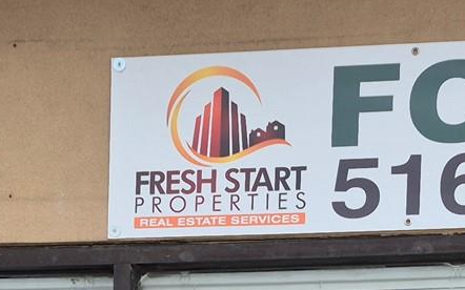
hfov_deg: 18.4
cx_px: 227
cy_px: 718
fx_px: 1432
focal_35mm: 113
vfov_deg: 10.0
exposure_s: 1/191
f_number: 1.8
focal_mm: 5.4
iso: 25
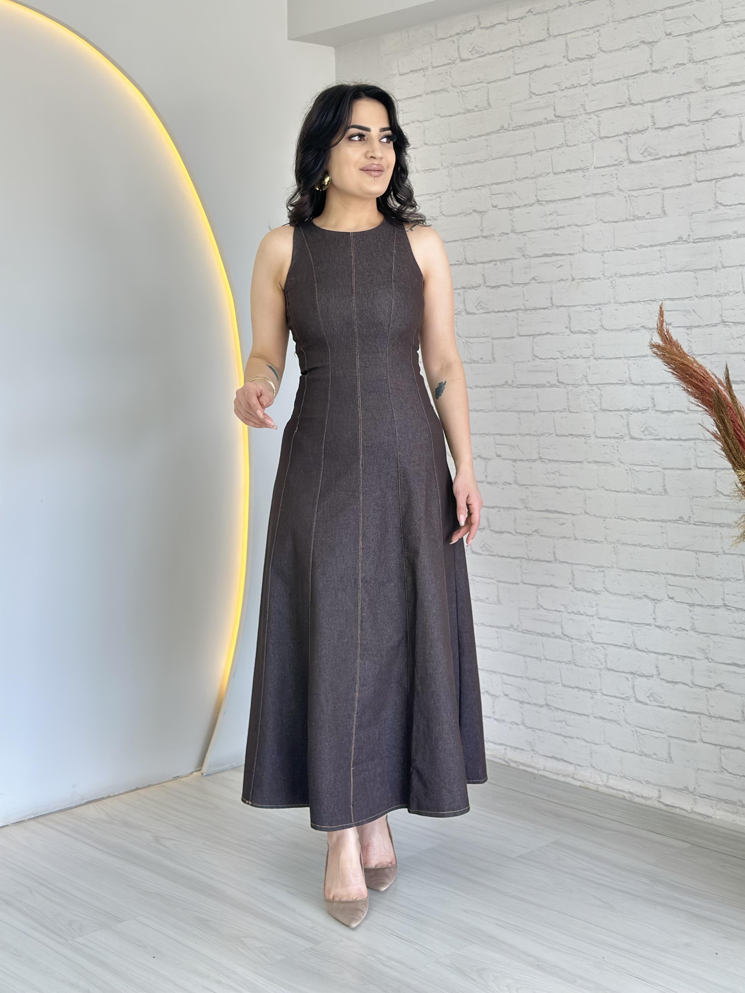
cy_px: 496
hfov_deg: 30.3
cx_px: 372
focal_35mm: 48
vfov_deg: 39.7
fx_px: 1377
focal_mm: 6.86
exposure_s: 1/103
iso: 80
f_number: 1.78
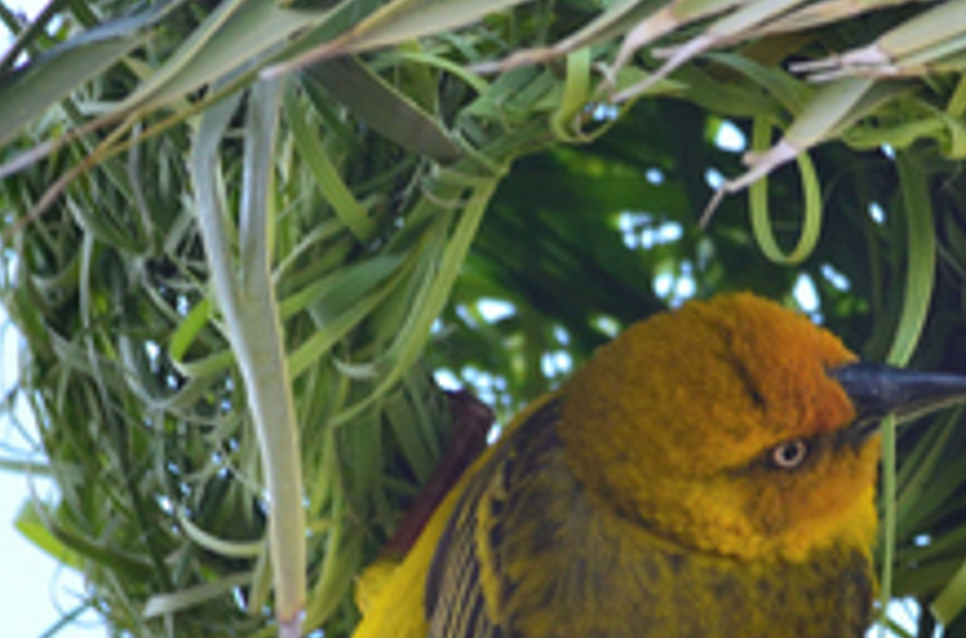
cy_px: 507
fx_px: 33498
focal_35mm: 1252
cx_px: 798
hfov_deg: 1.7
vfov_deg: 1.1
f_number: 5.3
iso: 400
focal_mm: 260
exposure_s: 1/320
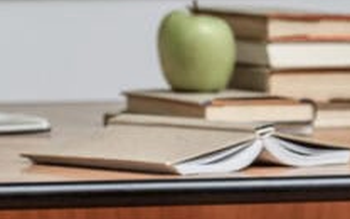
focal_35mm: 611
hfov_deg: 3.4
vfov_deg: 2.1
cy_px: -324
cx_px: -448
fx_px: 5828
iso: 125
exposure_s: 1/160
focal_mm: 122
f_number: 3.5
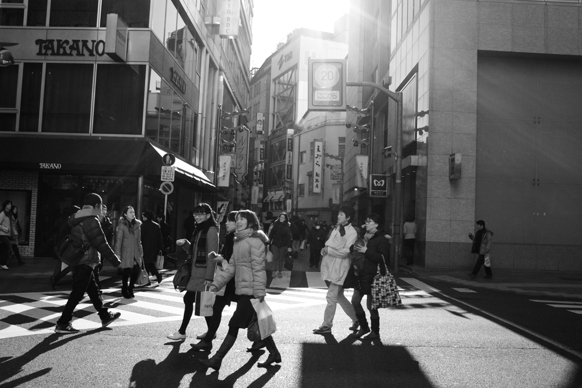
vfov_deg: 41.1
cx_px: 295
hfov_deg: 58.7
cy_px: 195
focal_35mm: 32
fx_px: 517
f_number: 5.6
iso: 200
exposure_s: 1/500
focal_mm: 21
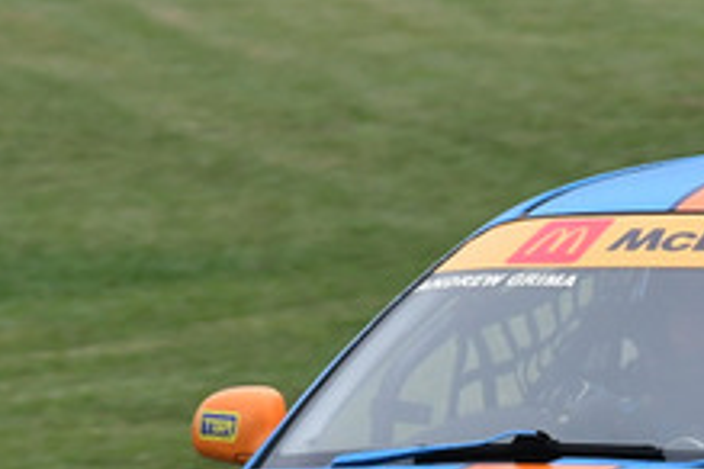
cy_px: 331
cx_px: 717
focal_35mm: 1865
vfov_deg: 0.7
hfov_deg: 1.1
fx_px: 36468
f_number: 11
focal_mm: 340
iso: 640
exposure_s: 1/640
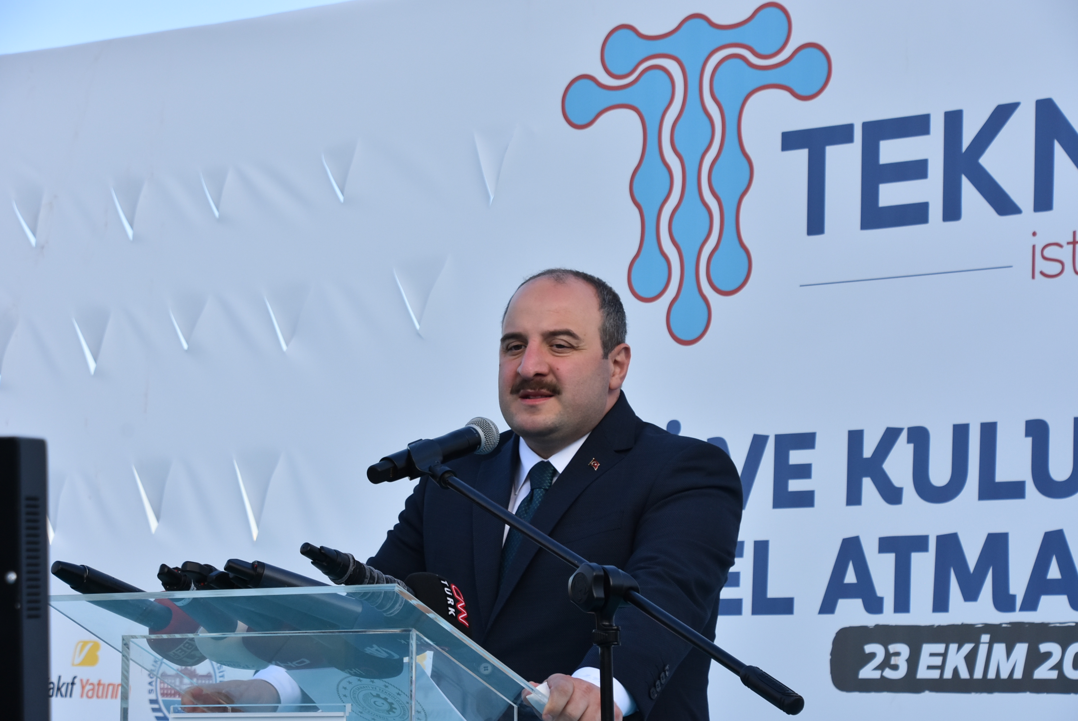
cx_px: 539
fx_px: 3371
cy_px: 360
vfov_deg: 12.2
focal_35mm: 112
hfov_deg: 18.2
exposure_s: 1/500
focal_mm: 75
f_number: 8
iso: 400
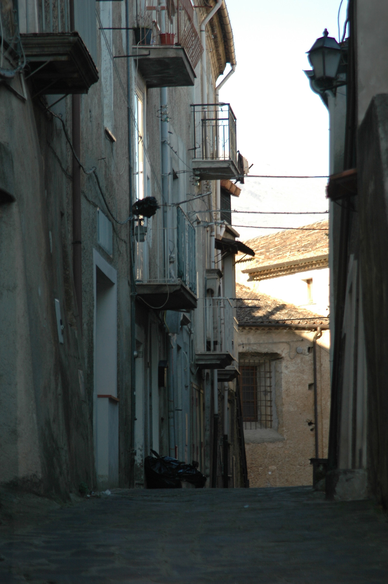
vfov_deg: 13.1
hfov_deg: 8.7
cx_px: 194
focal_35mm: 158
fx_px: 2552
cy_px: 292
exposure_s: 1/400
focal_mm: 105
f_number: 4
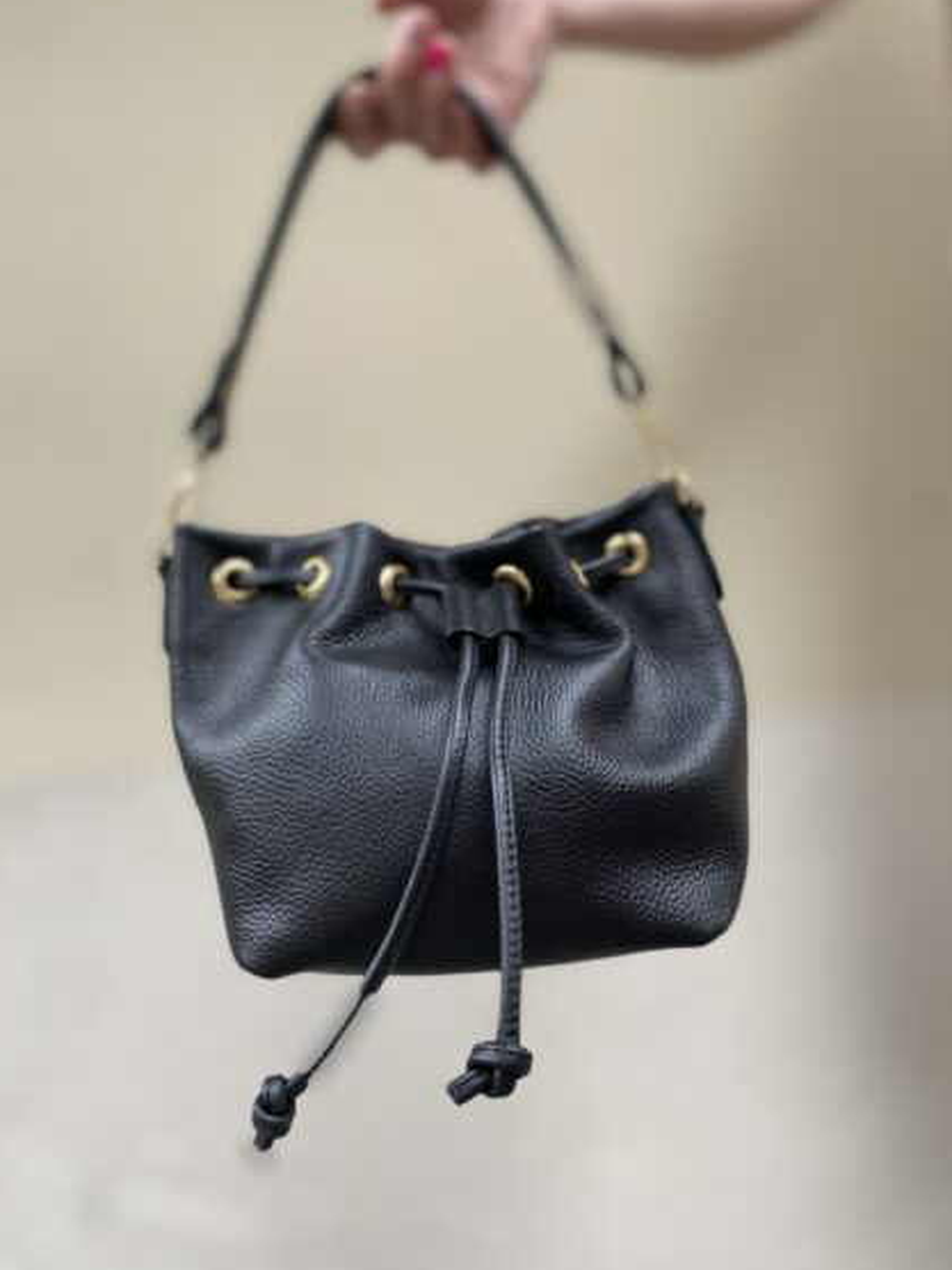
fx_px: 990
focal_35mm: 27
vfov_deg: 65.3
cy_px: 648
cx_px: 474
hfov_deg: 51.4
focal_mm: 4.25
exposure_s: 1/121
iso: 50
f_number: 1.8
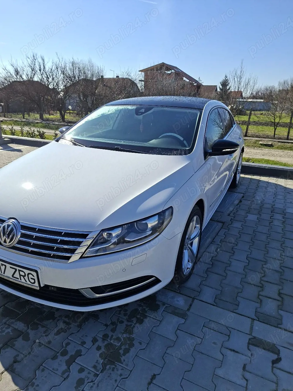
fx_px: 260
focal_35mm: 23
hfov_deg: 58.9
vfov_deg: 73.9
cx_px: 146
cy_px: 196
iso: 50
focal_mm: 5.54
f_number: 1.8
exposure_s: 1/3333
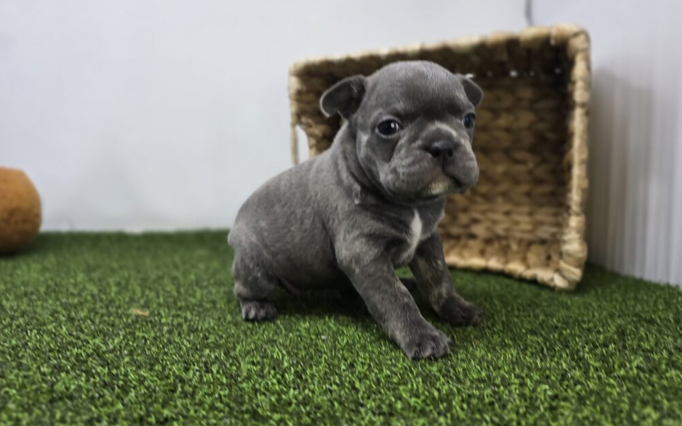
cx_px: 343
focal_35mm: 25
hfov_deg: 72.6
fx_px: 465
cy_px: 173
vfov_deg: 49.0
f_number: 1.7
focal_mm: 6.3
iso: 32
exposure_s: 1/69.4
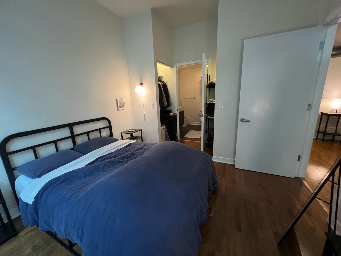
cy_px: 128
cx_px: 170
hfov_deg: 106.2
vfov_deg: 89.9
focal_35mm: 13
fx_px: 128
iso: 640
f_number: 1.8
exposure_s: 1/60
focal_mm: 1.57
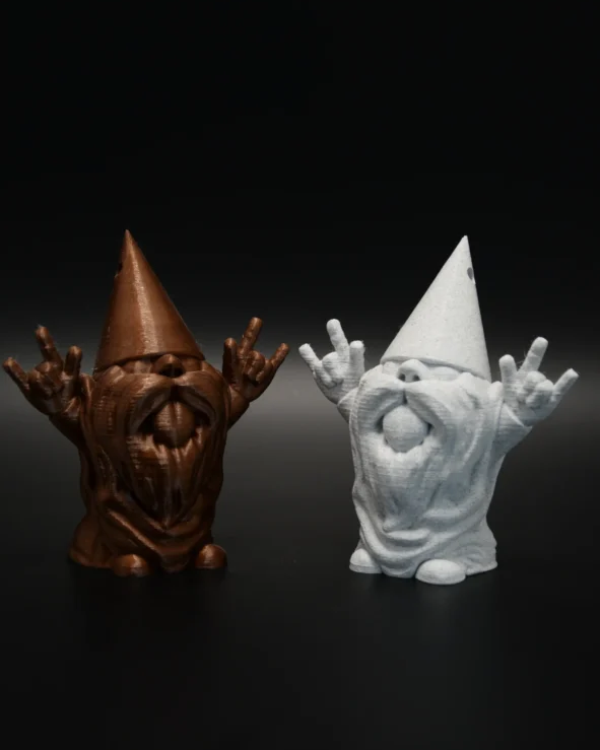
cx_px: 296
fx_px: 1976
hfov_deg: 17.3
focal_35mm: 89
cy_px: 401
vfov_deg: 21.5
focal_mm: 52
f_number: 5
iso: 560
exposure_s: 1/60
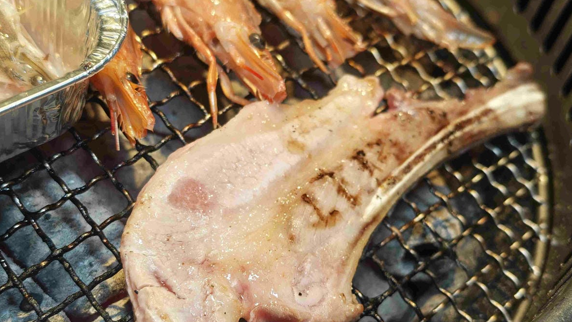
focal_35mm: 51
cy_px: 198
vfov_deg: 23.4
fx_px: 773
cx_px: 289
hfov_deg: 40.6
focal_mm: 8.72
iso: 151
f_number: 2
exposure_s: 1/120
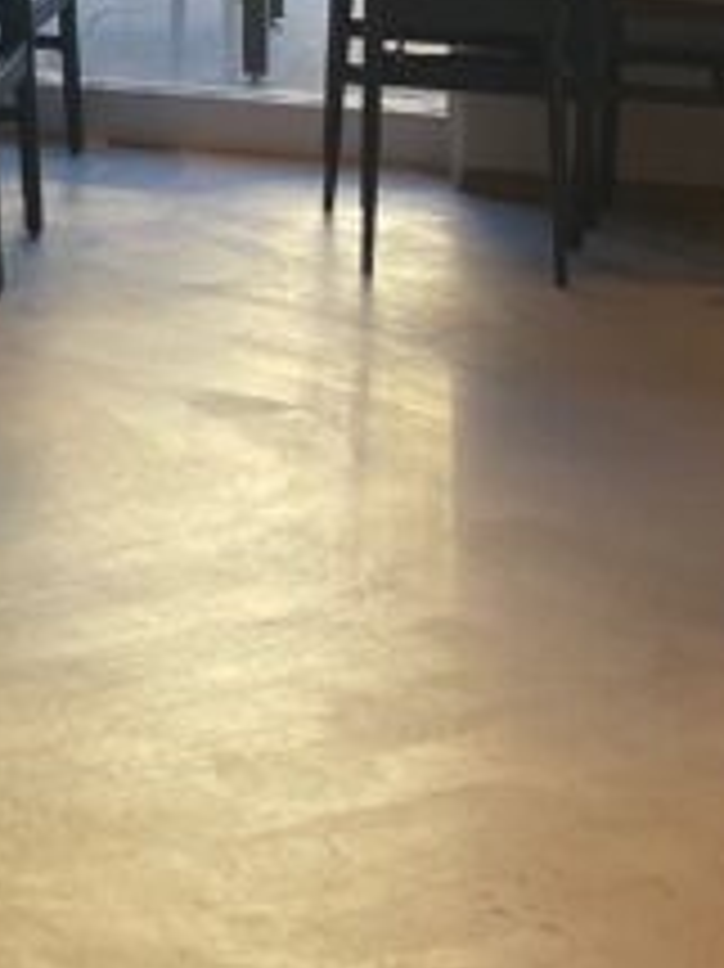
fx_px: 3461
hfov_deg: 10.5
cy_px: -464
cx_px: -935
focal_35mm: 124
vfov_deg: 14.8
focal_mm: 4.2
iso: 50
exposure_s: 1/100
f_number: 1.6
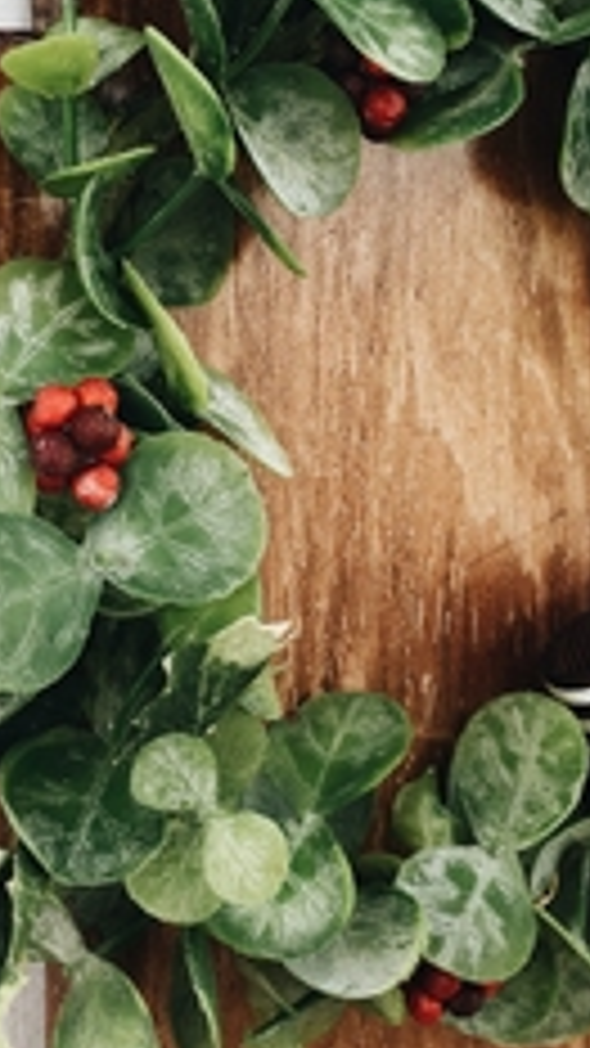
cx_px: 261
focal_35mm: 65
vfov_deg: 32.0
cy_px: 333
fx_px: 1808
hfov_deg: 18.5
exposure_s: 1/262
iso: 25
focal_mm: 4.15
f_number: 2.2
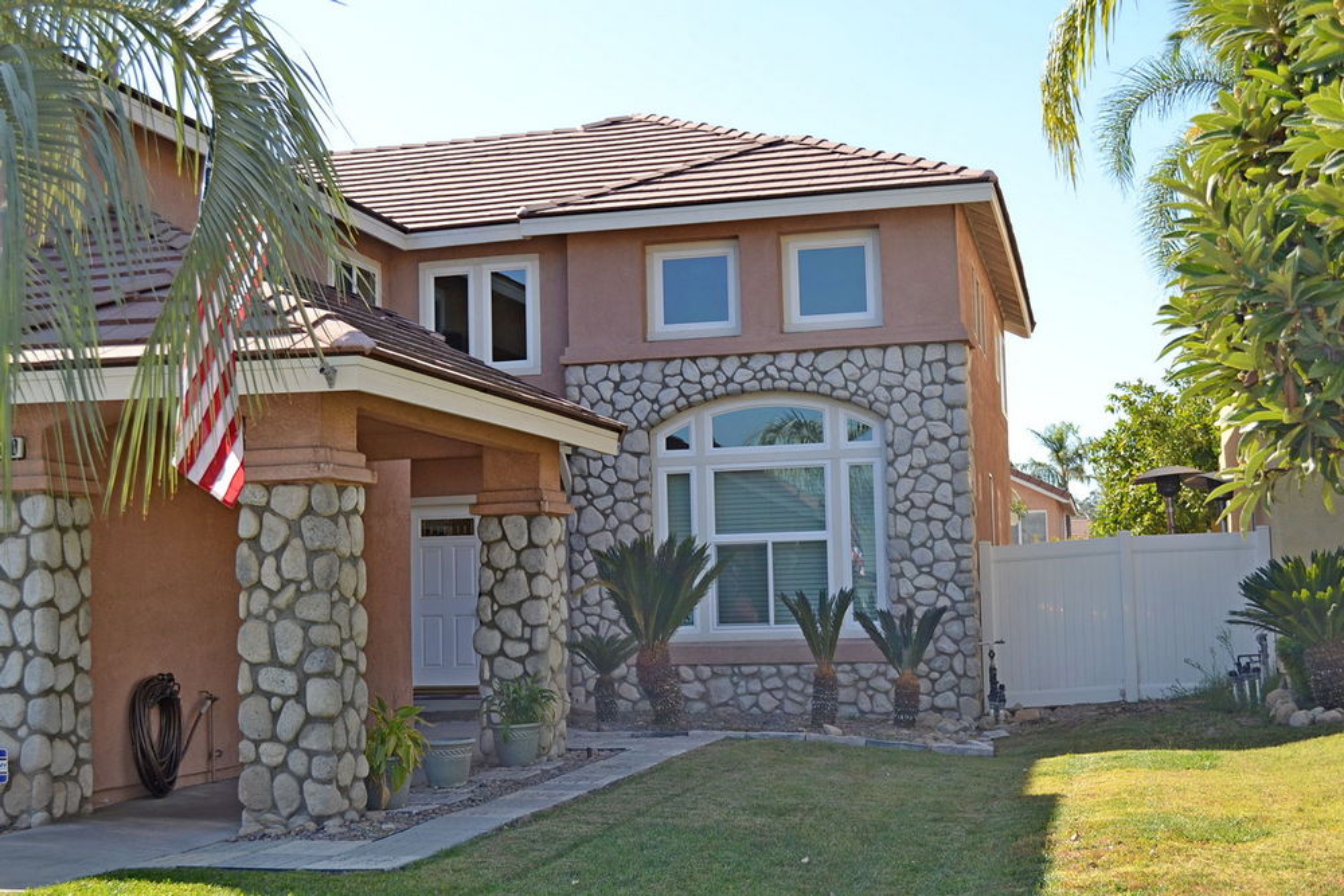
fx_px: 1680
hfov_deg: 43.6
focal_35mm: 45
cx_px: 672
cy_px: 448
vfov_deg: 29.9
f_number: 6.3
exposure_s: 1/200
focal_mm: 30
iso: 100
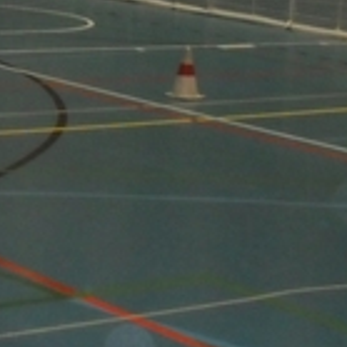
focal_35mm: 134
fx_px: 1520
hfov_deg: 12.6
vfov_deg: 12.9
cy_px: 45
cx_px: -95
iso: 320
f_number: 3.2
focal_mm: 6.3
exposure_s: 1/45
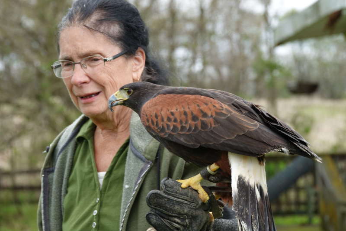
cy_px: 116
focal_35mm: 154
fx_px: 1480
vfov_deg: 8.9
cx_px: 173
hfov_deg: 13.3
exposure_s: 1/200
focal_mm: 56.39
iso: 100
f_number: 4
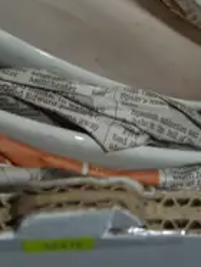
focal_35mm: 176
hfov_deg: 8.4
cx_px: 253
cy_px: -309
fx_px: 1359
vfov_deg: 10.2
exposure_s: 1/125
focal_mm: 16
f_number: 4.5
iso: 200
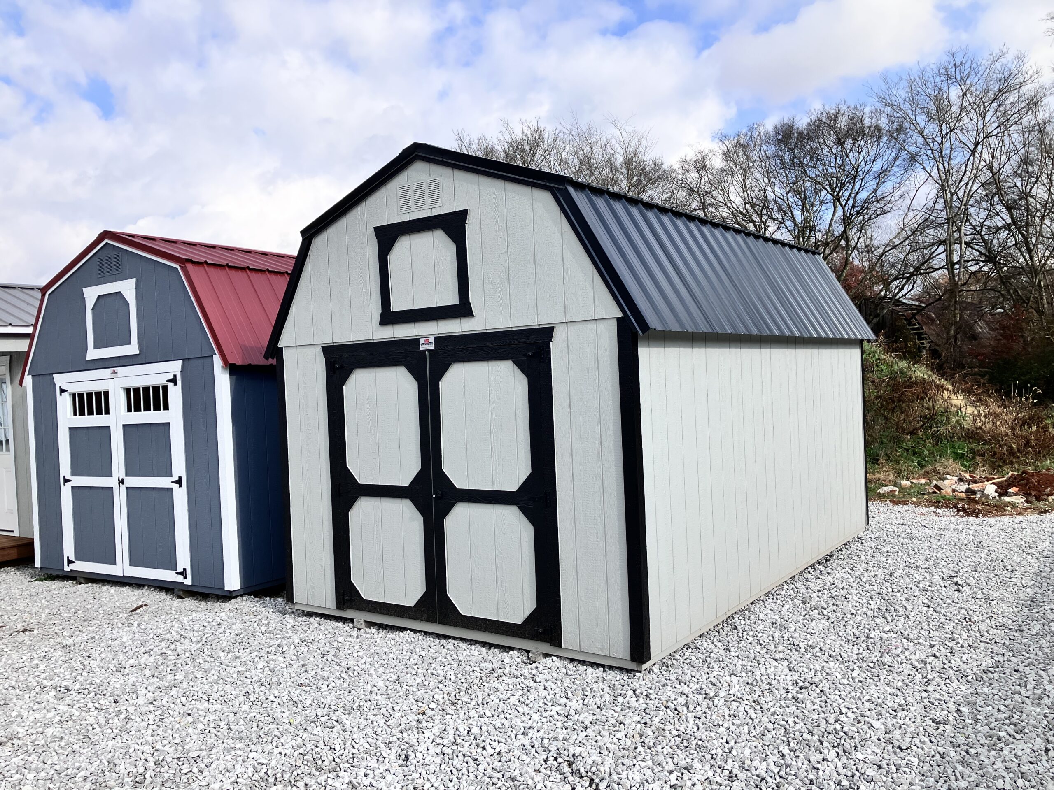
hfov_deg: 63.4
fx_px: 853
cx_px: 527
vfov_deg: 49.7
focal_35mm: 28
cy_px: 395
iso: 32
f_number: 1.8
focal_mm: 3.99
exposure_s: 1/2433
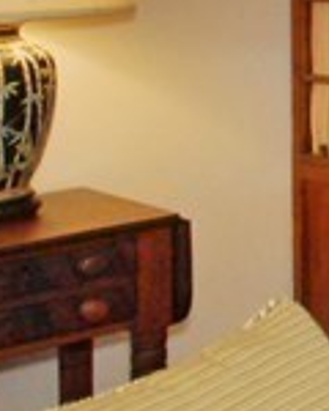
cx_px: 1209
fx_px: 1168
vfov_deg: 19.2
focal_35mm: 96
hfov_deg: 9.0
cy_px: -27
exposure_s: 1/50
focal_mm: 10
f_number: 4.5
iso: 640
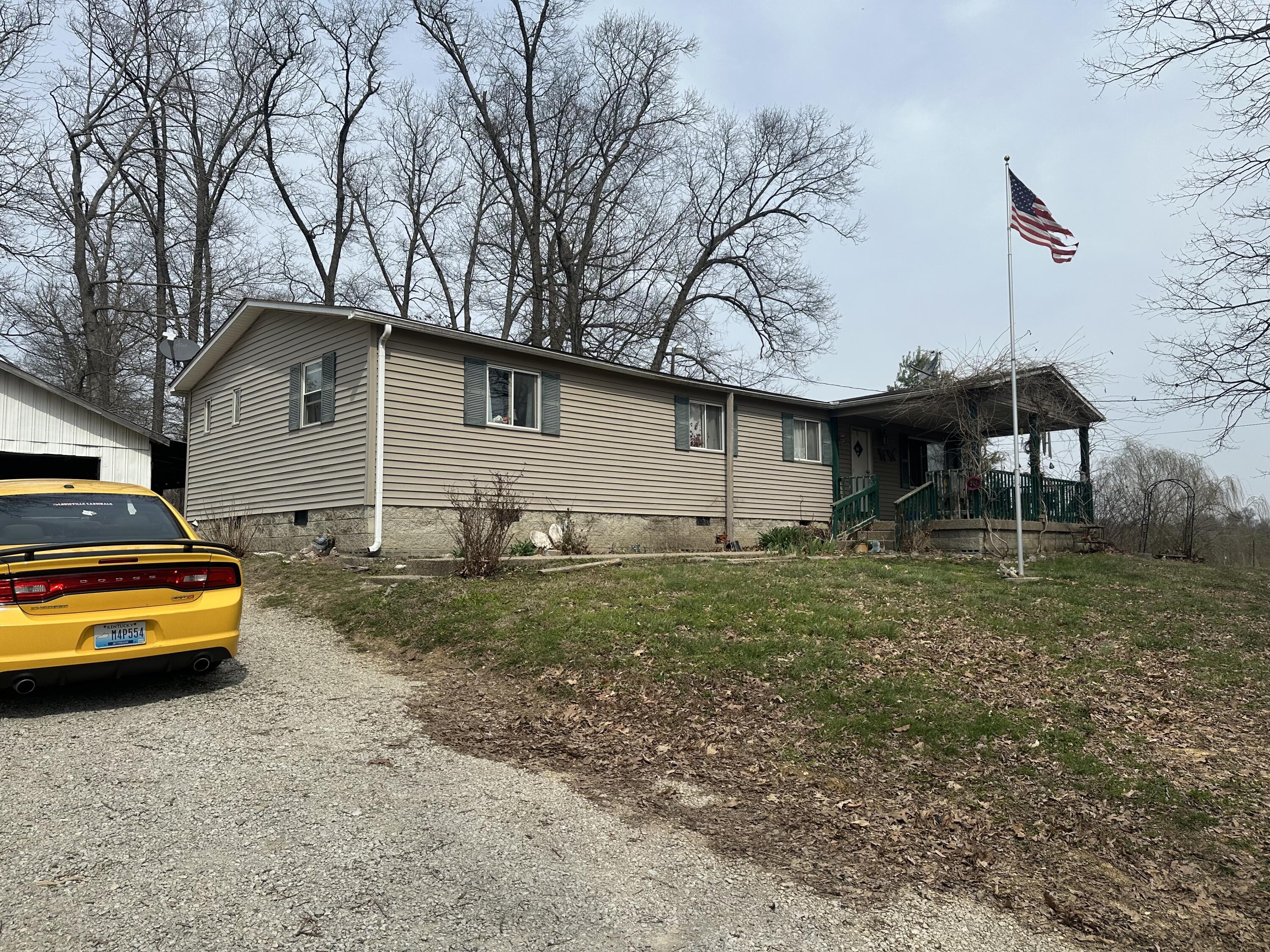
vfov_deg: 56.8
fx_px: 881
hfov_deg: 71.6
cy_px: 476
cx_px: 635
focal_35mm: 24
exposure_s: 1/5848
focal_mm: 6.86
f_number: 1.78
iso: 80
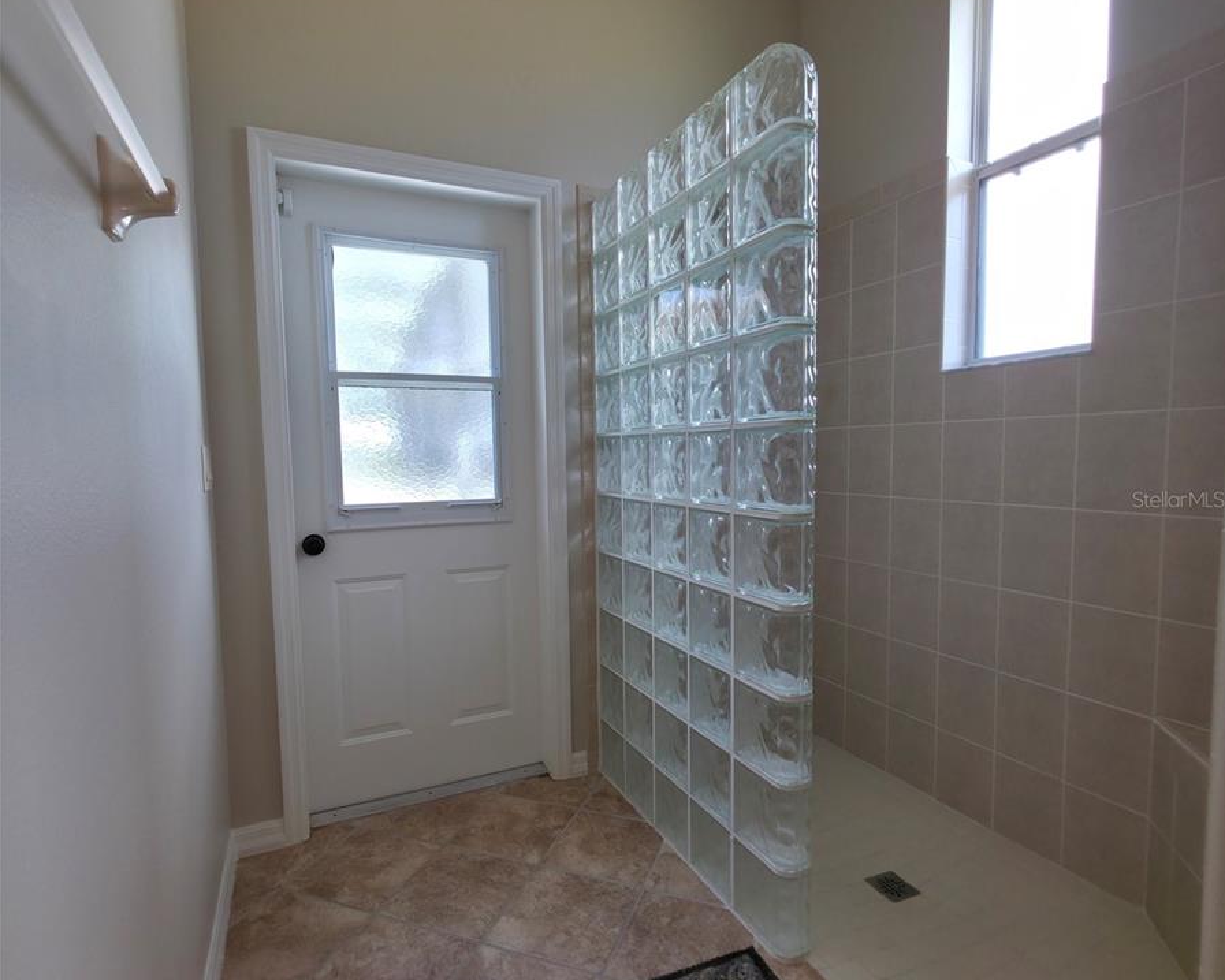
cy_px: 499
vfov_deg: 77.0
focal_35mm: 17
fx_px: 616
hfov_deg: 89.6
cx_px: 614
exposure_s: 1/60
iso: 40
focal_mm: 2.2
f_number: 1.9
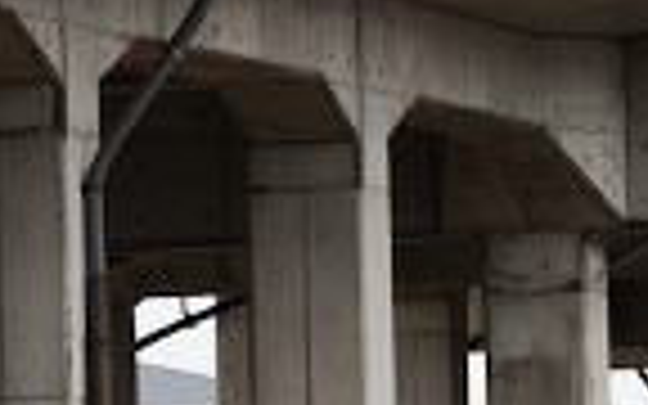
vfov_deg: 2.6
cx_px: 1107
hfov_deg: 4.1
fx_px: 8936
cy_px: 40
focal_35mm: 506
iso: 400
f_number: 10
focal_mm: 112
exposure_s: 1/400
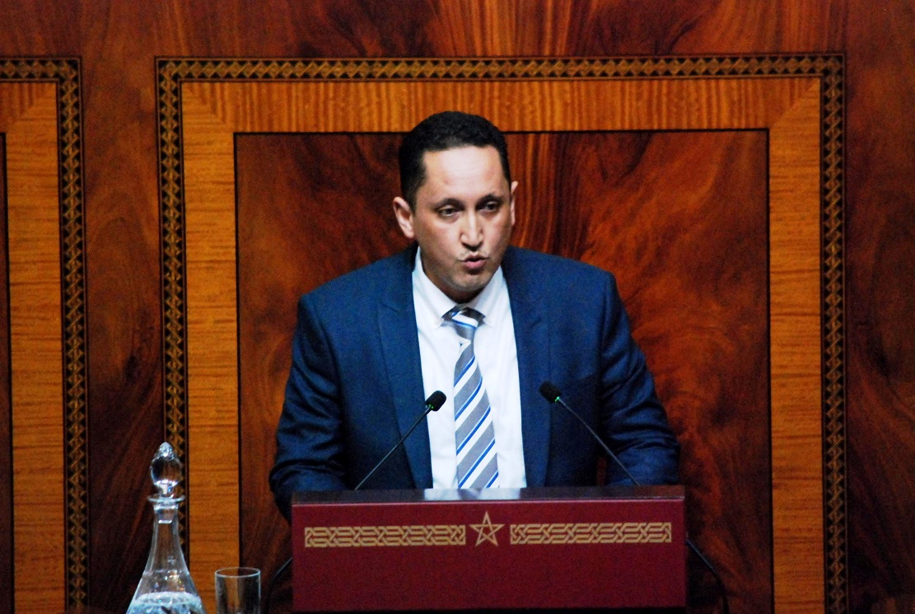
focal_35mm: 450
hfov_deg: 4.6
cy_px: 307
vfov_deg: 3.1
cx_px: 458
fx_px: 11457
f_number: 5.6
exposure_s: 1/125
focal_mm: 300
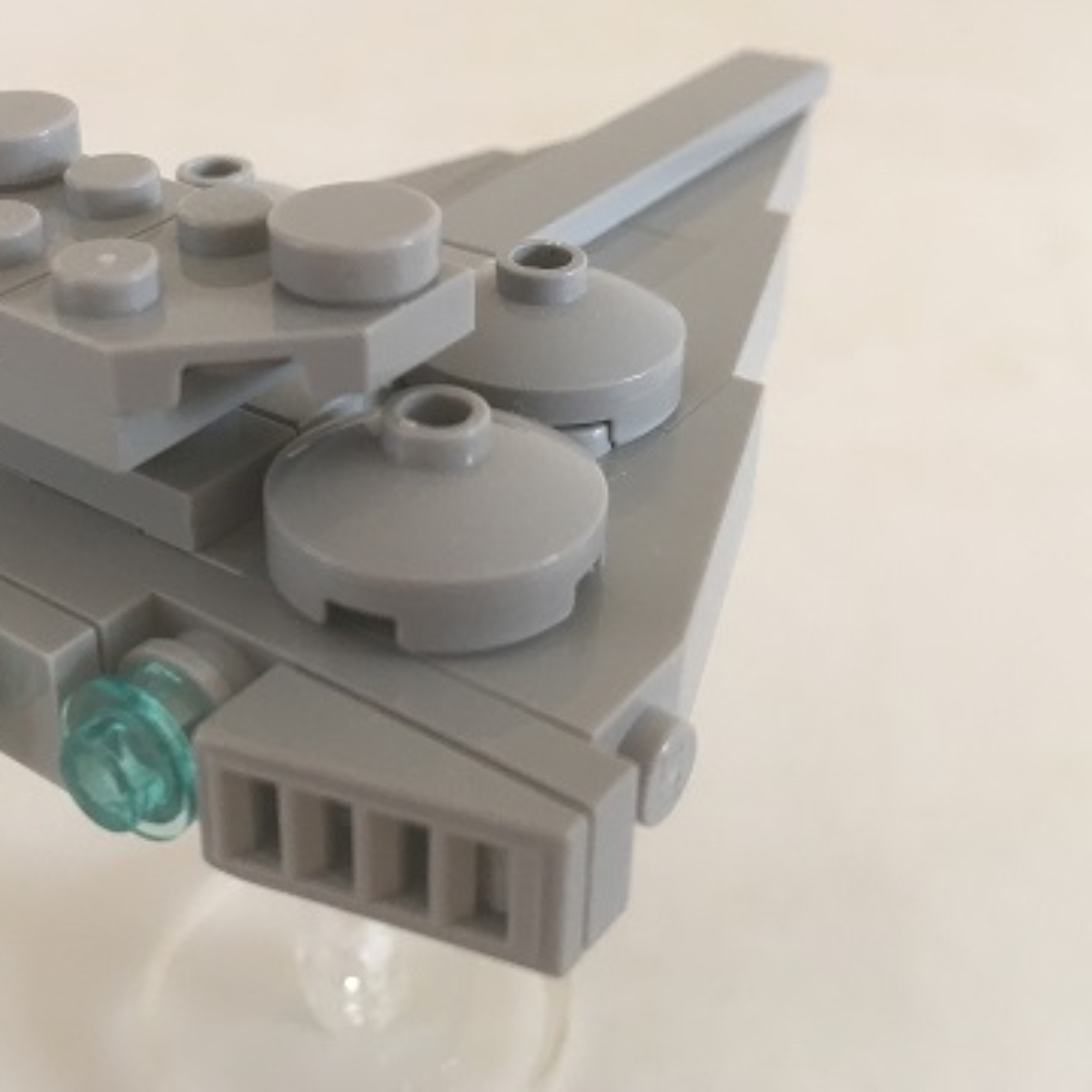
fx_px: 1535
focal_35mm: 43
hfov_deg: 38.5
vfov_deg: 39.0
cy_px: 448
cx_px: 316
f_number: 2.2
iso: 80
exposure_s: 1/33
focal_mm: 4.15
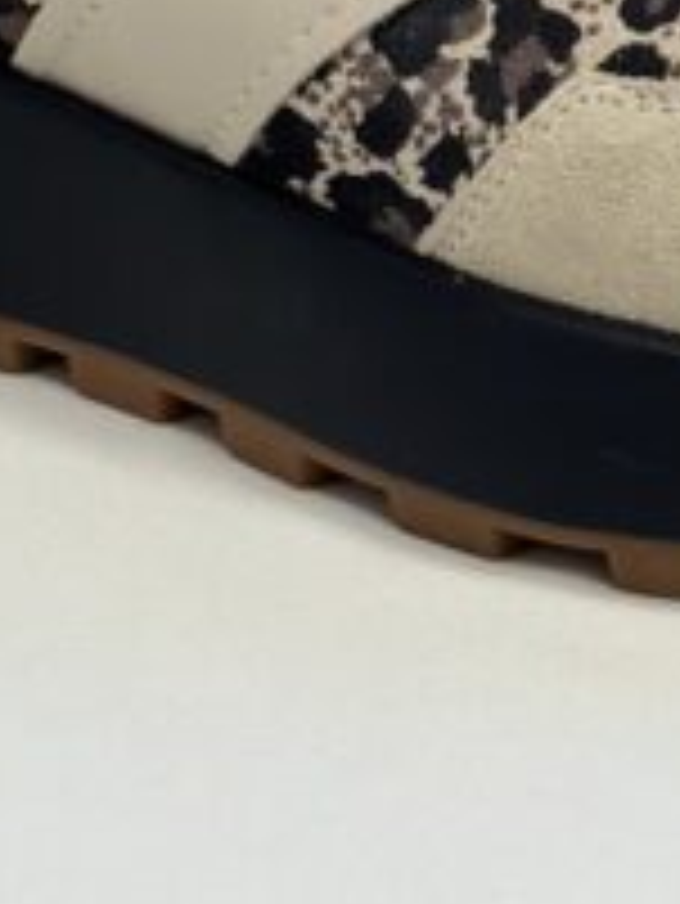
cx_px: 797
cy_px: -679
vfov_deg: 9.9
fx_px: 4997
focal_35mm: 191
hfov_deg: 7.7
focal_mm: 6.86
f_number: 1.78
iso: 125
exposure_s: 1/100
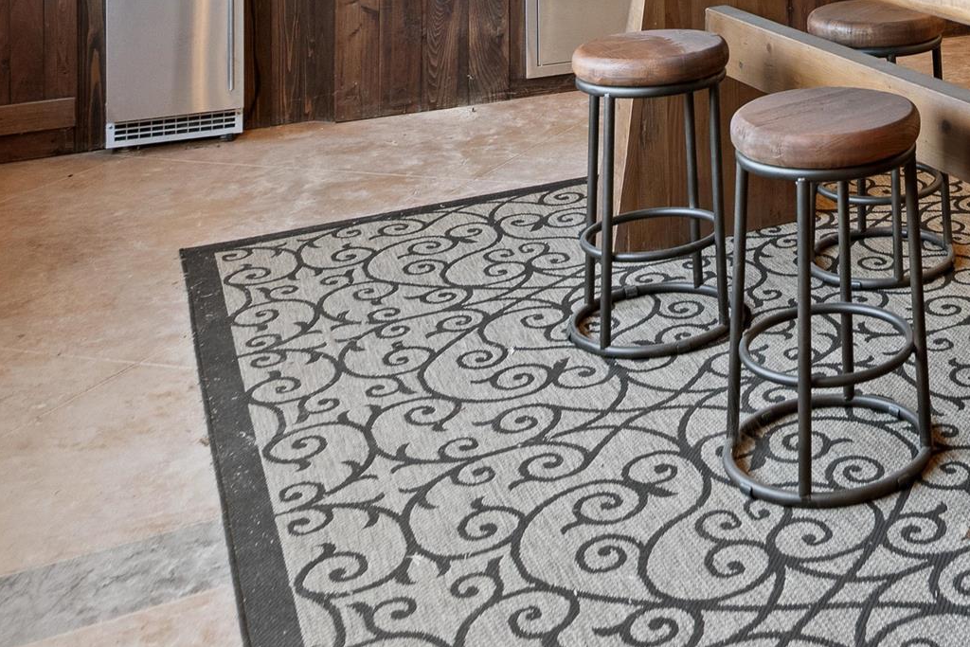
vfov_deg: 24.1
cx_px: 997
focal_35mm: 48
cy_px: -229
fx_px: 1293
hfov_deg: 36.4
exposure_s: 1/25
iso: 1600
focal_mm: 16
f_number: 5.6
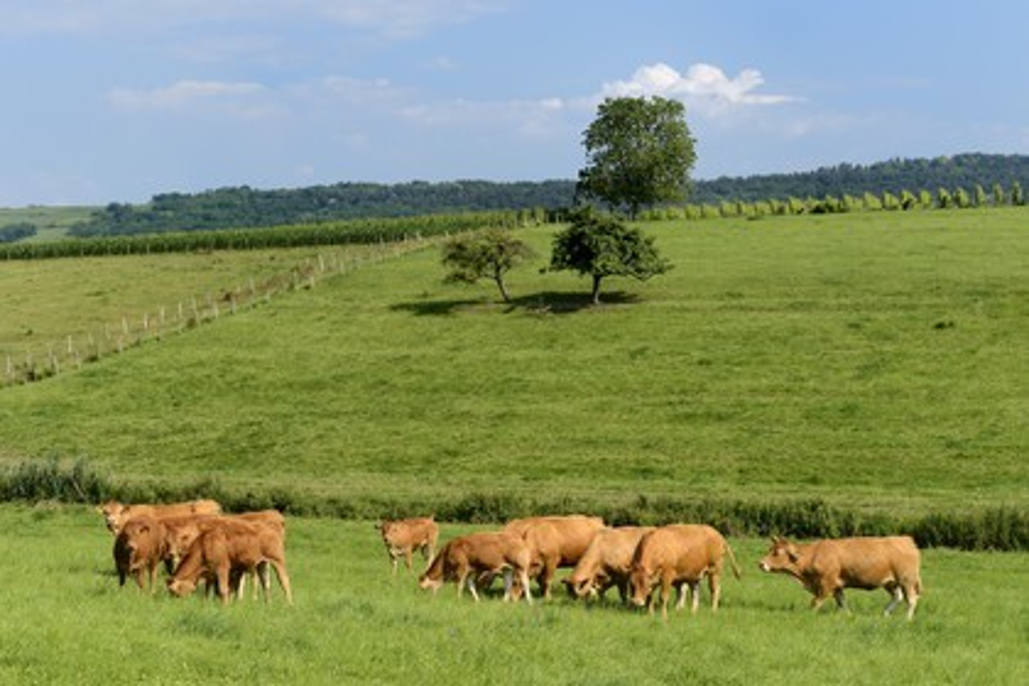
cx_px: 514
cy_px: 343
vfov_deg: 19.5
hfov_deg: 28.8
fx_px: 2001
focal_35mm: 70
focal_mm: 70
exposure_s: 1/250
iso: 200
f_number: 10
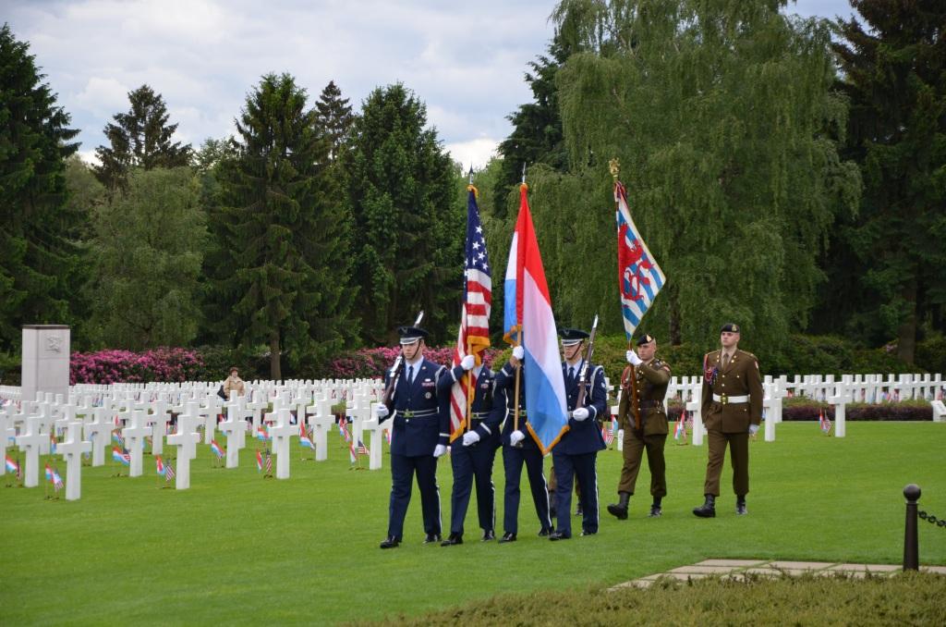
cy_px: 314
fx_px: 2950
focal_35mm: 112
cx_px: 473
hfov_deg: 18.2
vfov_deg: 12.1
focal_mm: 75
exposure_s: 1/250
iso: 160
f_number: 5.3
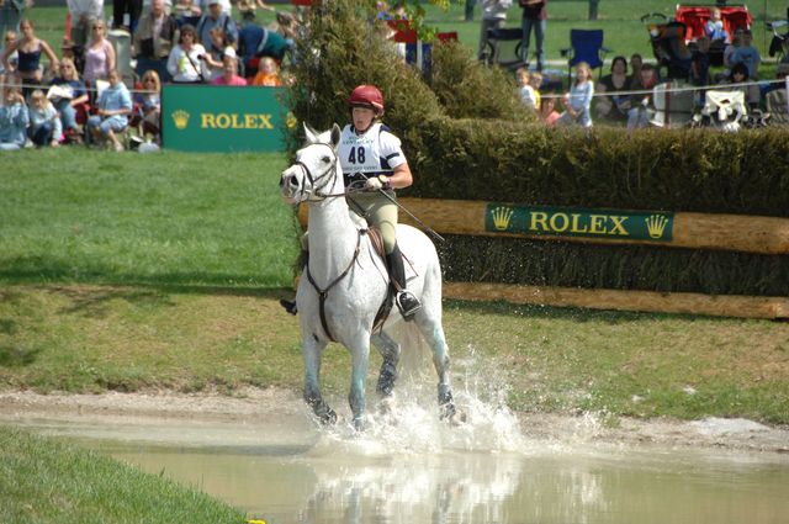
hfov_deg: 6.9
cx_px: 394
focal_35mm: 300
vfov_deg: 4.6
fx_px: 6567
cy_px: 262
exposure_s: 1/1000
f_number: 6
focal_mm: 200
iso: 500
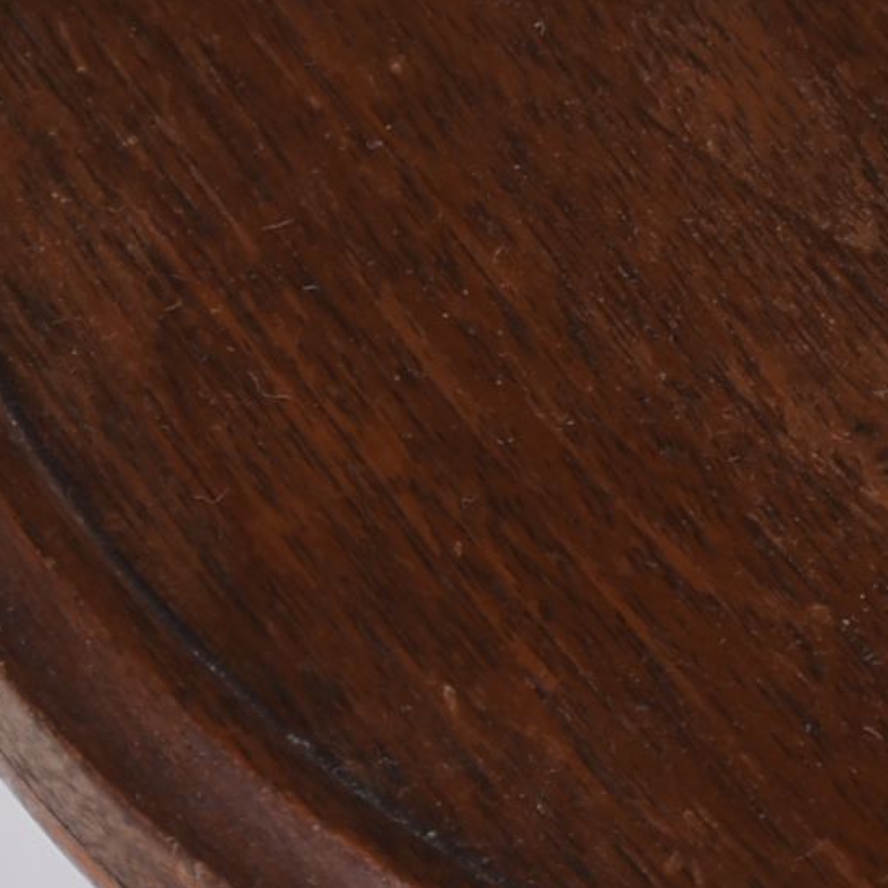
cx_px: 1611
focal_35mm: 431
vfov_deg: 4.1
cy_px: -73
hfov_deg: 4.0
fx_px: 12509
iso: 100
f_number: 7.1
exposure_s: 1/60
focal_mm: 62
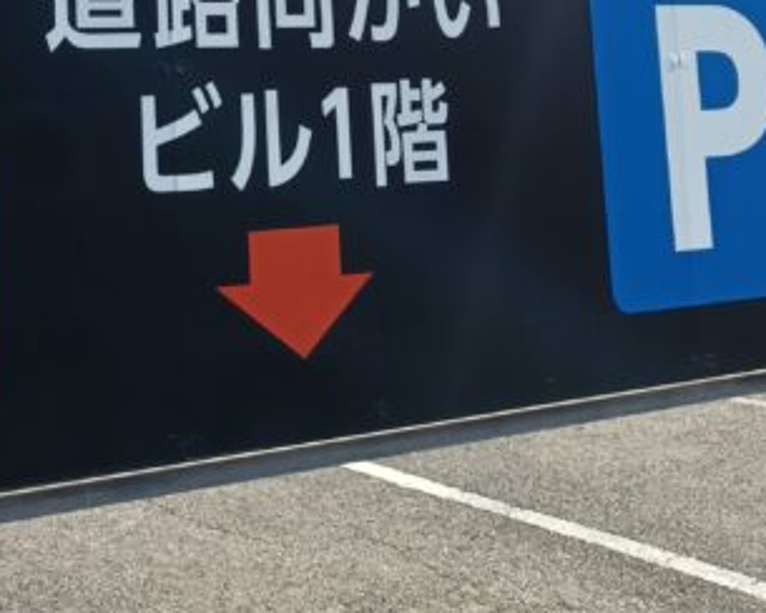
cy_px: -249
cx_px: 18
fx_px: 1859
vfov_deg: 17.2
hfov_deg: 22.5
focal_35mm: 82
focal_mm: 4.7
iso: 50
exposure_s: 1/538
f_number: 1.7
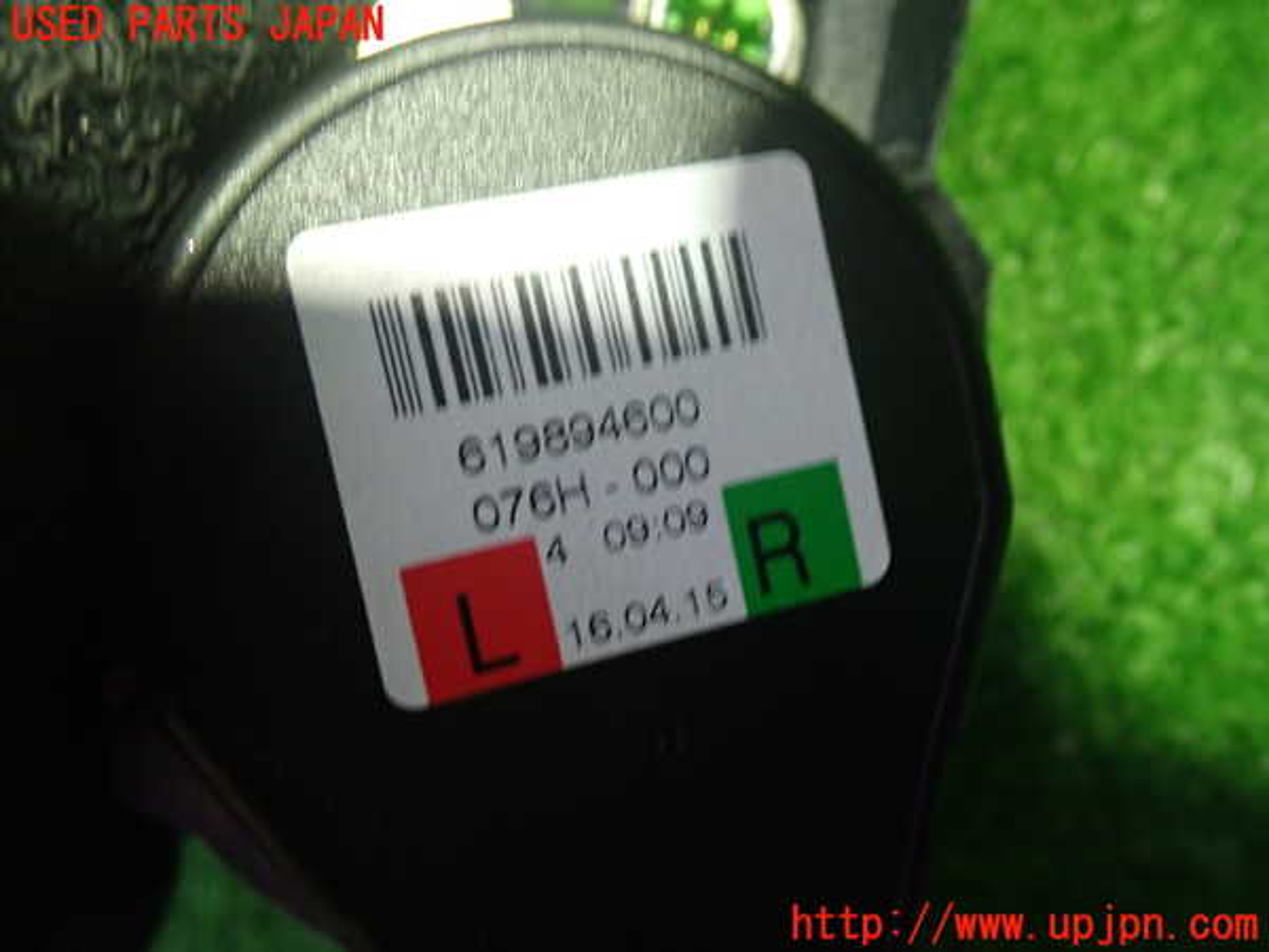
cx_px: 634
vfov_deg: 46.8
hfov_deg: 60.0
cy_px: 476
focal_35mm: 30
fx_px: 1100
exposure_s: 1/30
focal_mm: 5.4
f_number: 2.3
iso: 400
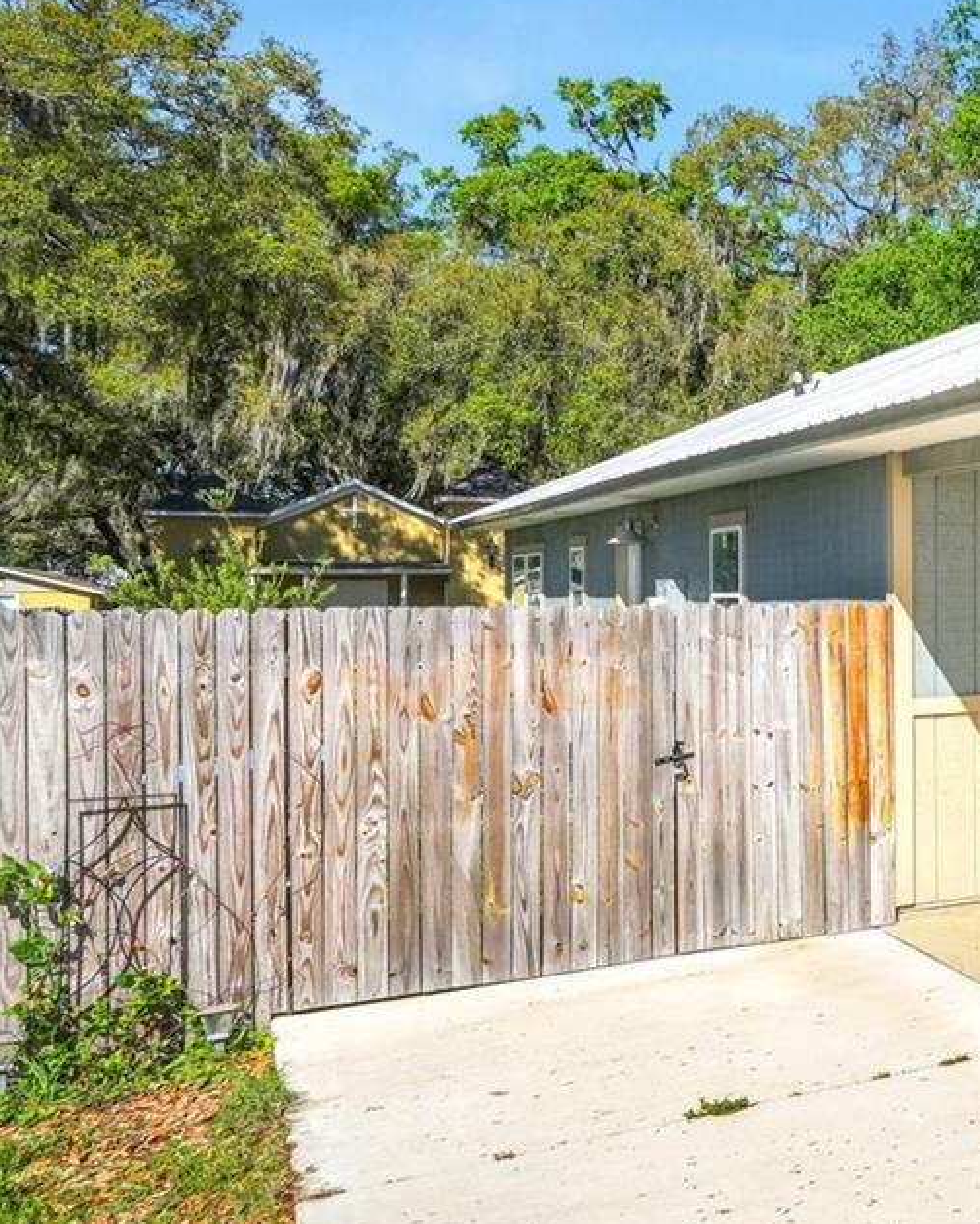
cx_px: 1555
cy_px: 575
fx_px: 1558
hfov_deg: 24.7
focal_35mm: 43
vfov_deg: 42.9
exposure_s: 1/50
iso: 250
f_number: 9
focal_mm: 18
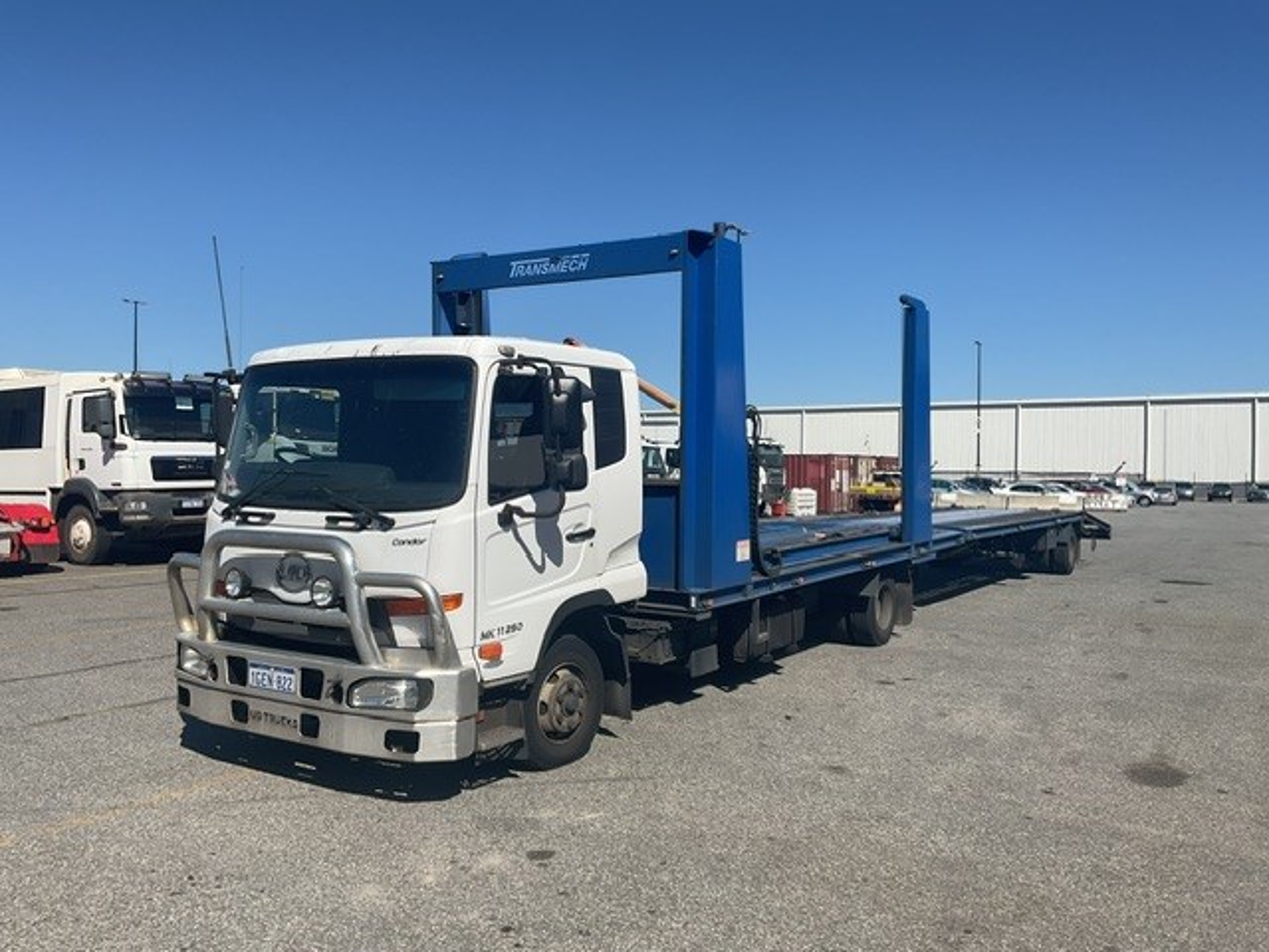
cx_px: 634
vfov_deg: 48.2
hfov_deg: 61.7
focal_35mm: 29
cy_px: 476
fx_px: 1063
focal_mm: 3
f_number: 1.8
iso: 16
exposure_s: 1/3322
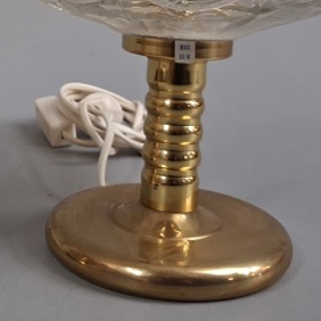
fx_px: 829
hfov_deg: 20.8
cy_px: 24
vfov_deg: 21.4
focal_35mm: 79
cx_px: -41
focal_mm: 4
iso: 400
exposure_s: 1/100
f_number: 1.8
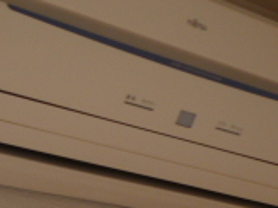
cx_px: 90
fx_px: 786
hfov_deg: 20.0
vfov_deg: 15.0
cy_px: 60
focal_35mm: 98
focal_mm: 4.4
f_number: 2.8
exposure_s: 1/80
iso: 100
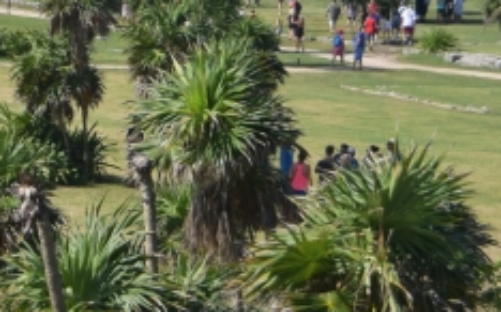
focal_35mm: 201
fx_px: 2743
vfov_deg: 6.5
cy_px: -17
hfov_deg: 10.4
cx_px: 32
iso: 200
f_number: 4.2
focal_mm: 30
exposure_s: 1/2000
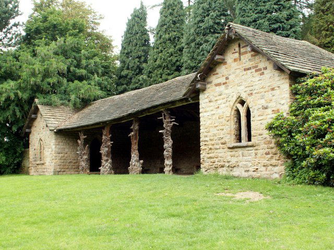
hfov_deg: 40.4
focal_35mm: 47
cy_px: 125
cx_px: 167
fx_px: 453
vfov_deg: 30.9
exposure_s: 1/30
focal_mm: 7.75
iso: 50
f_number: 7.1
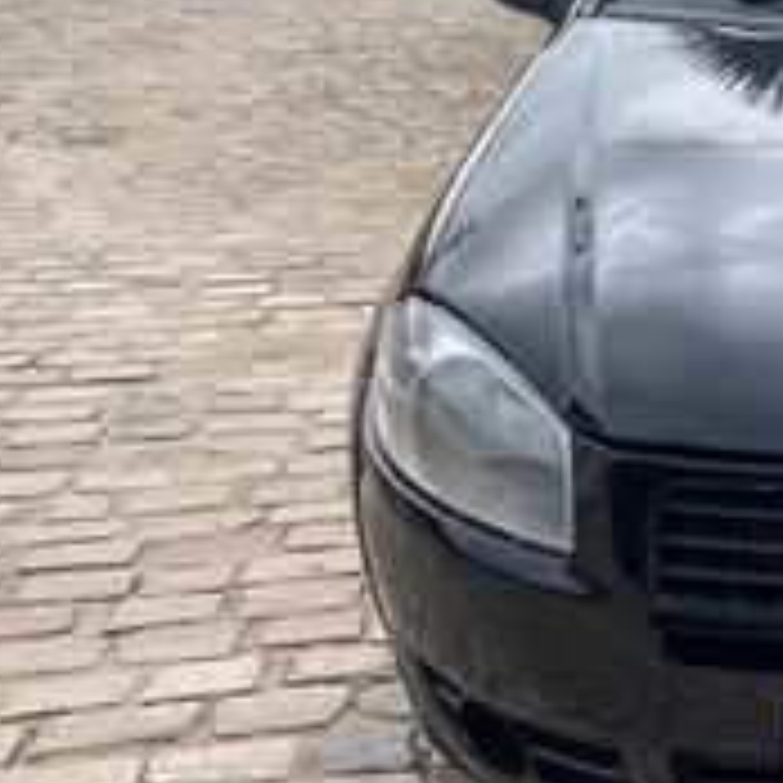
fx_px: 1587
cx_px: 1022
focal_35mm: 62
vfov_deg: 27.7
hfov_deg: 24.2
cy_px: 382
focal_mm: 4.25
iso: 32
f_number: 1.8
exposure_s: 1/633
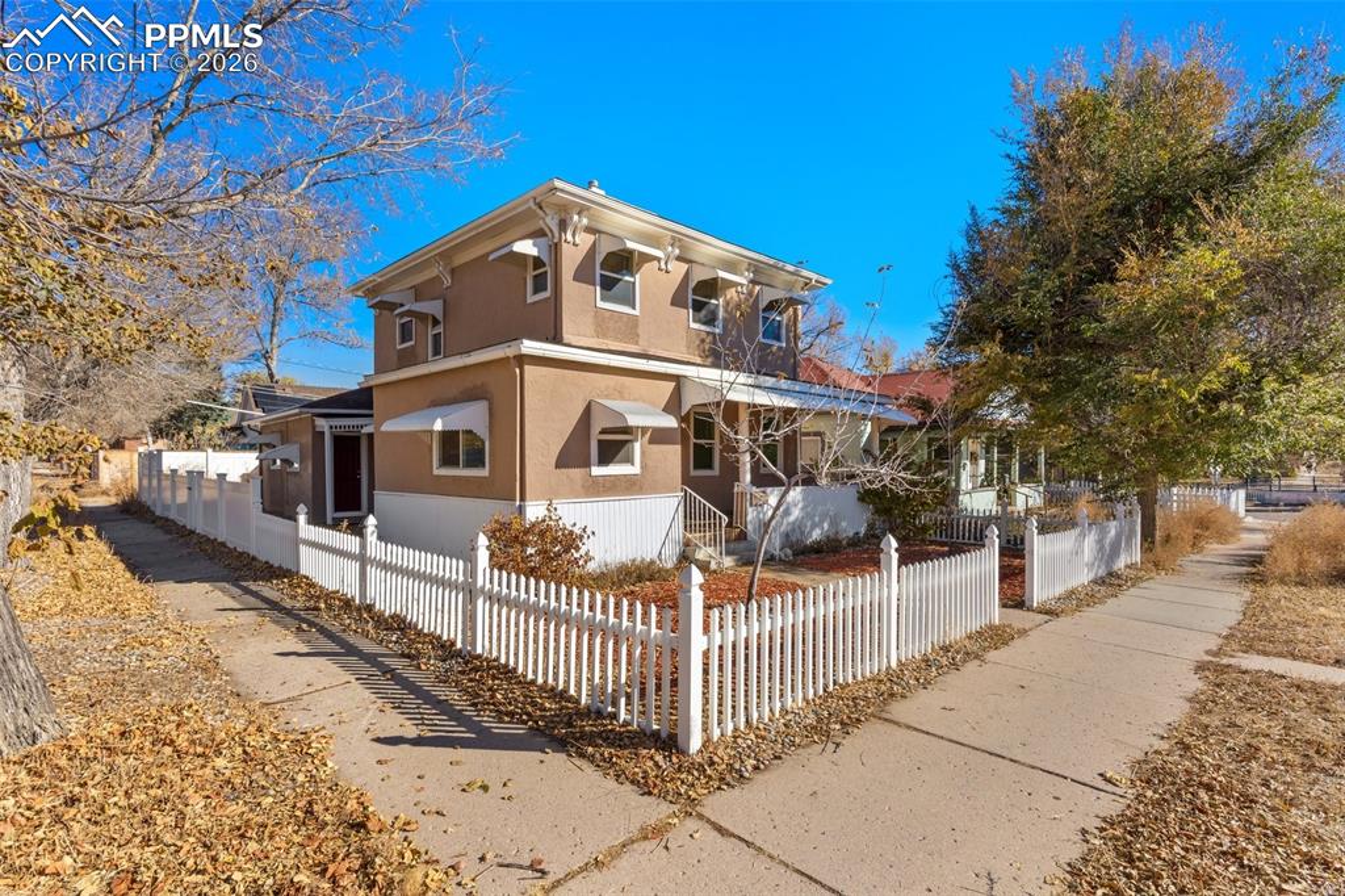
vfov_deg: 70.4
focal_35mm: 17
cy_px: 448
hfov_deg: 93.3
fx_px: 635
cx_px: 672
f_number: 11
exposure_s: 1/100
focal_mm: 17
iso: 100
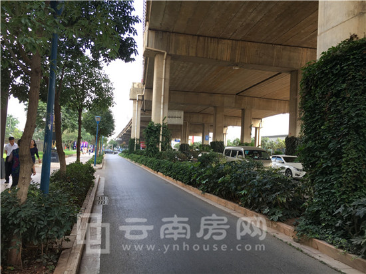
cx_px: 183
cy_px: 137
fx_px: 306
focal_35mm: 29
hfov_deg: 61.7
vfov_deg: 48.2
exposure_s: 1/108
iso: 25
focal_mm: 4.15
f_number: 2.2
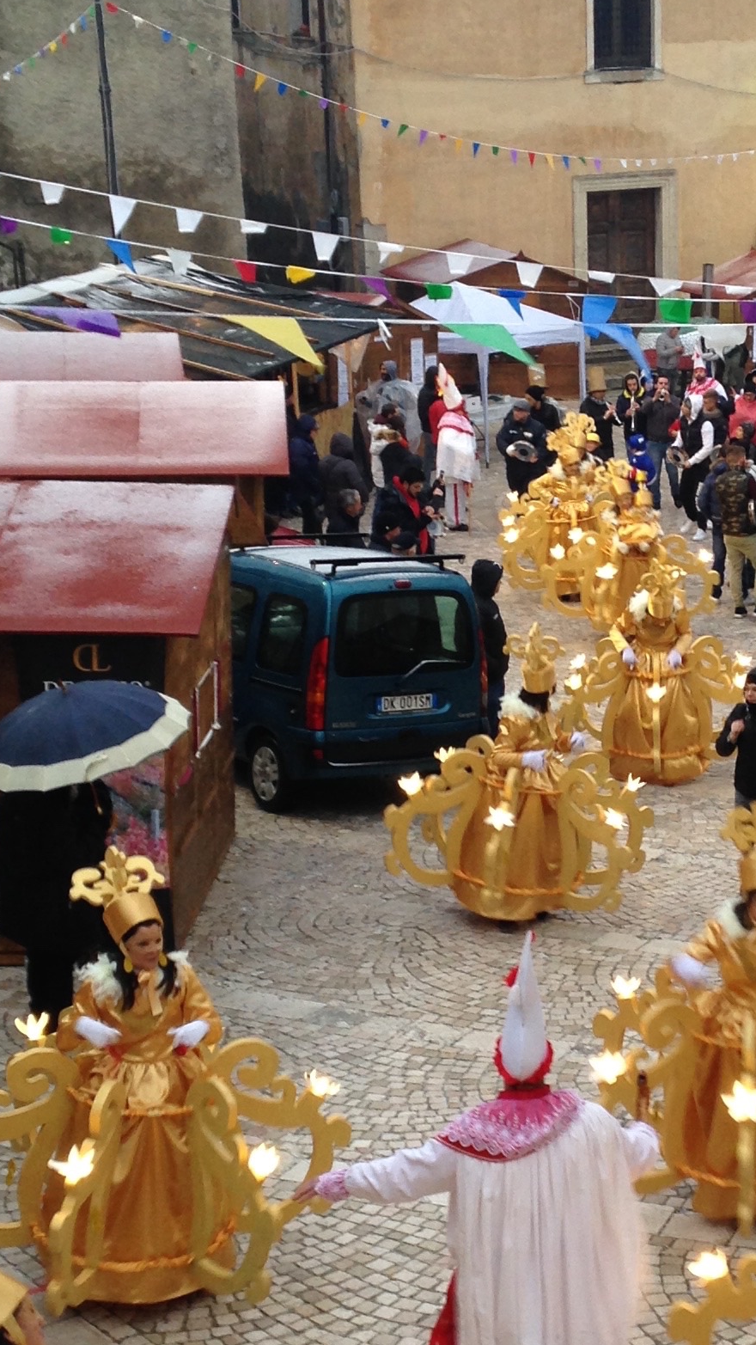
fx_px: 2674
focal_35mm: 75
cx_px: 633
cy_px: 718
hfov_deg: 16.0
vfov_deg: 28.2
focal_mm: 4.12
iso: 50
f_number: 2.4
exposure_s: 1/20
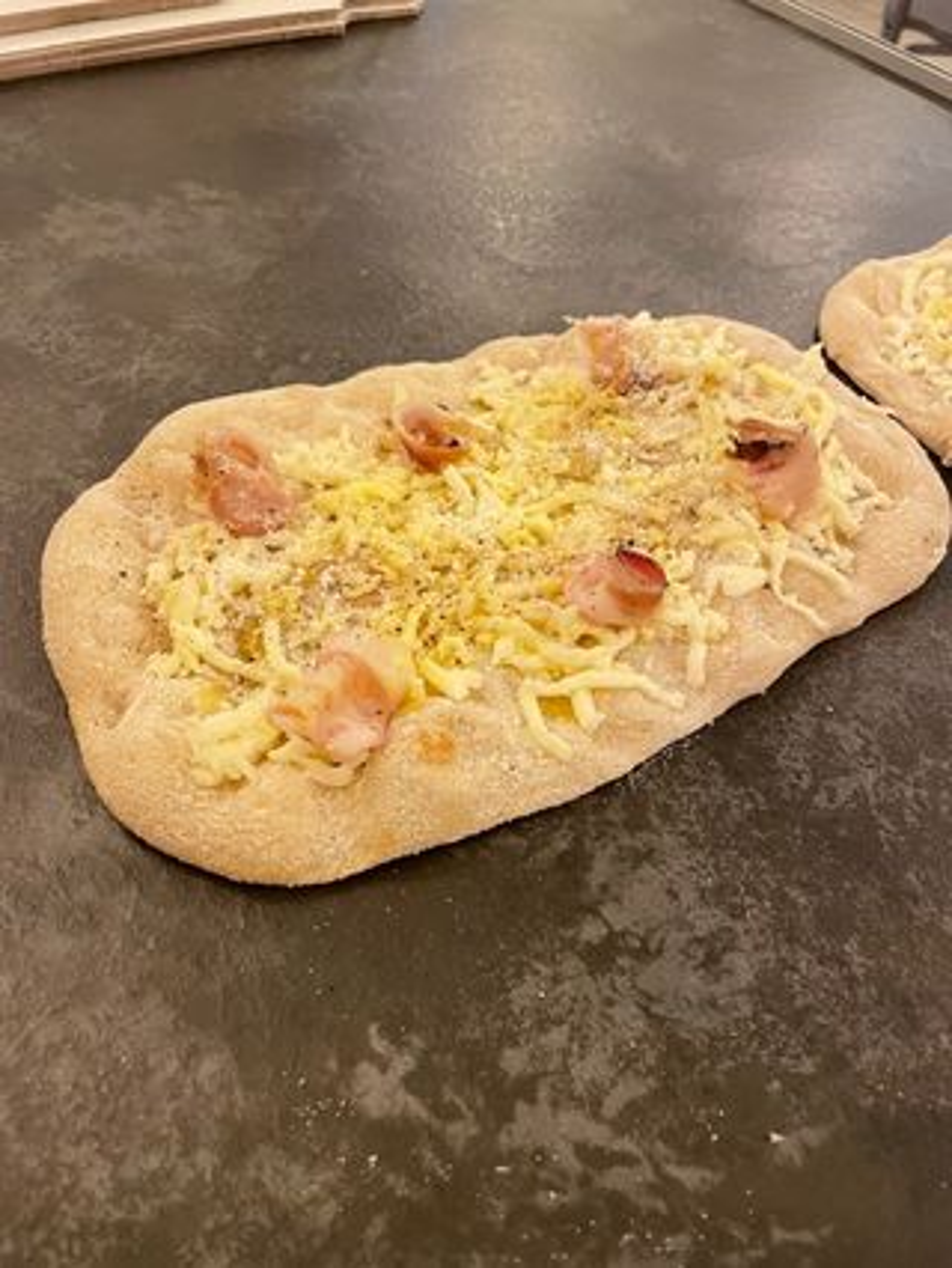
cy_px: 634
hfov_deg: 53.1
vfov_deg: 67.3
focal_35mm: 26
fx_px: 952
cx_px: 476
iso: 200
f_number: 1.6
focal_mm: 4.2
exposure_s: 1/50
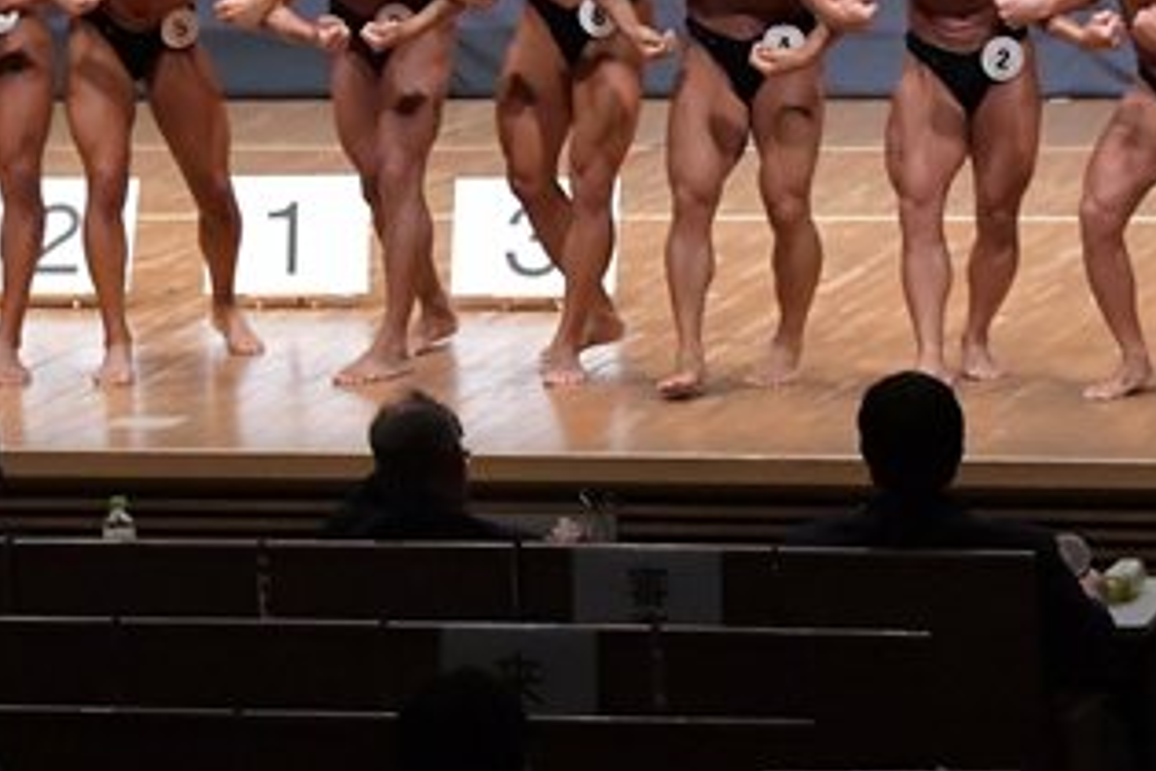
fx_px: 8541
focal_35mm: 266
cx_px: 505
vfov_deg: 5.2
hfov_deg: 7.7
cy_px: -62
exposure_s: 1/400
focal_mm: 72
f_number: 5.6
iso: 8000
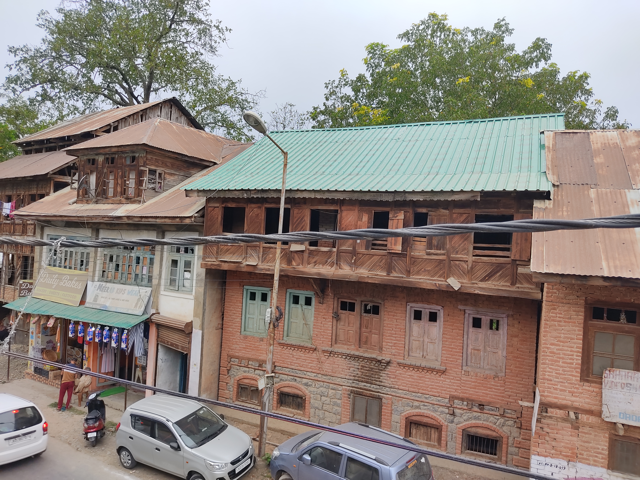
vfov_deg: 53.1
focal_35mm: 26
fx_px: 481
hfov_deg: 67.3
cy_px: 240
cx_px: 320
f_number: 1.79
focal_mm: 4.74
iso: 136
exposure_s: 1/100
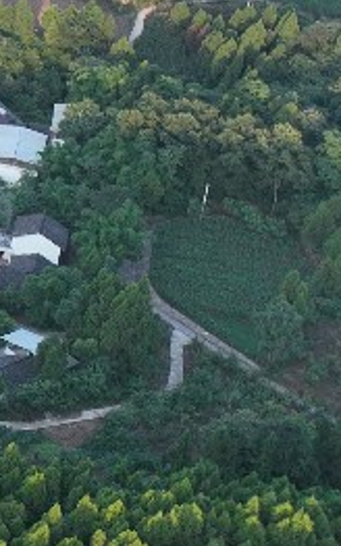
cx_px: -715
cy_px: -101
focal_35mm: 99
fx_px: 1474
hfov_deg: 9.7
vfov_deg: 19.8
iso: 300
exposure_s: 1/500
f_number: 2.8
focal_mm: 12.29
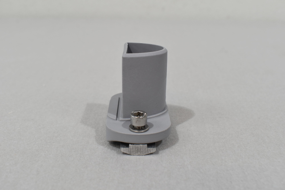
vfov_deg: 34.2
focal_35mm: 39
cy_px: 95
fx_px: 309
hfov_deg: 49.6
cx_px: 142
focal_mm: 26
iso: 400
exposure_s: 1/60
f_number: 8
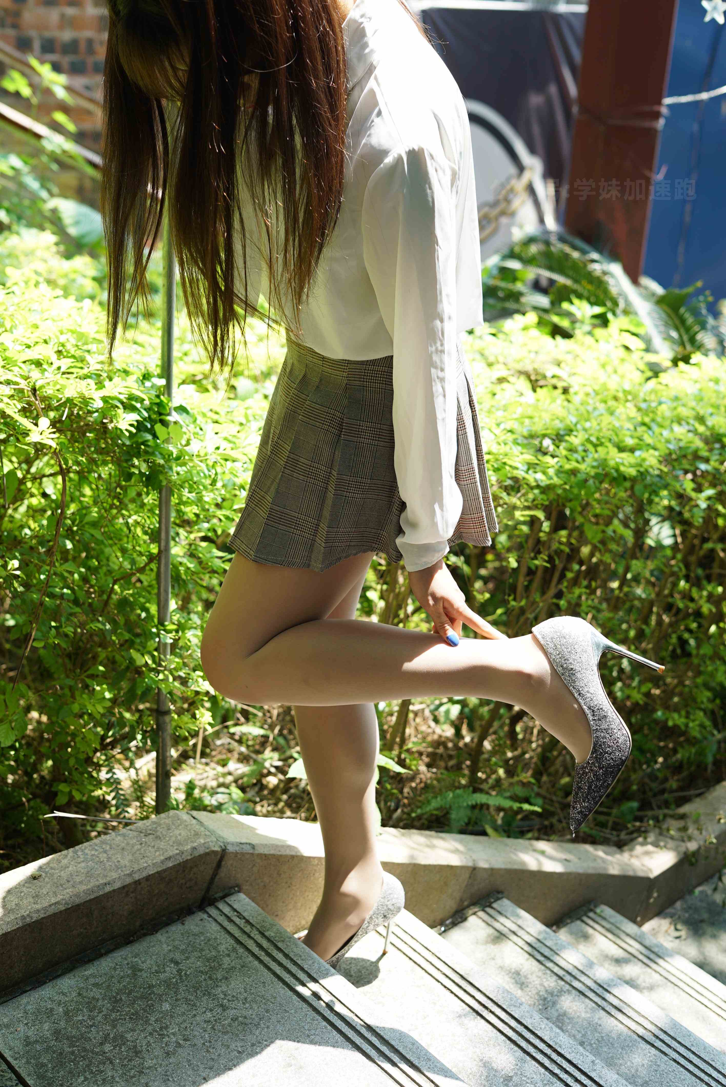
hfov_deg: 27.0
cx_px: 363
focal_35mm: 50
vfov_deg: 39.6
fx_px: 1510
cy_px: 544
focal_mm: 50
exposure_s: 1/125
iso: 100
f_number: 4
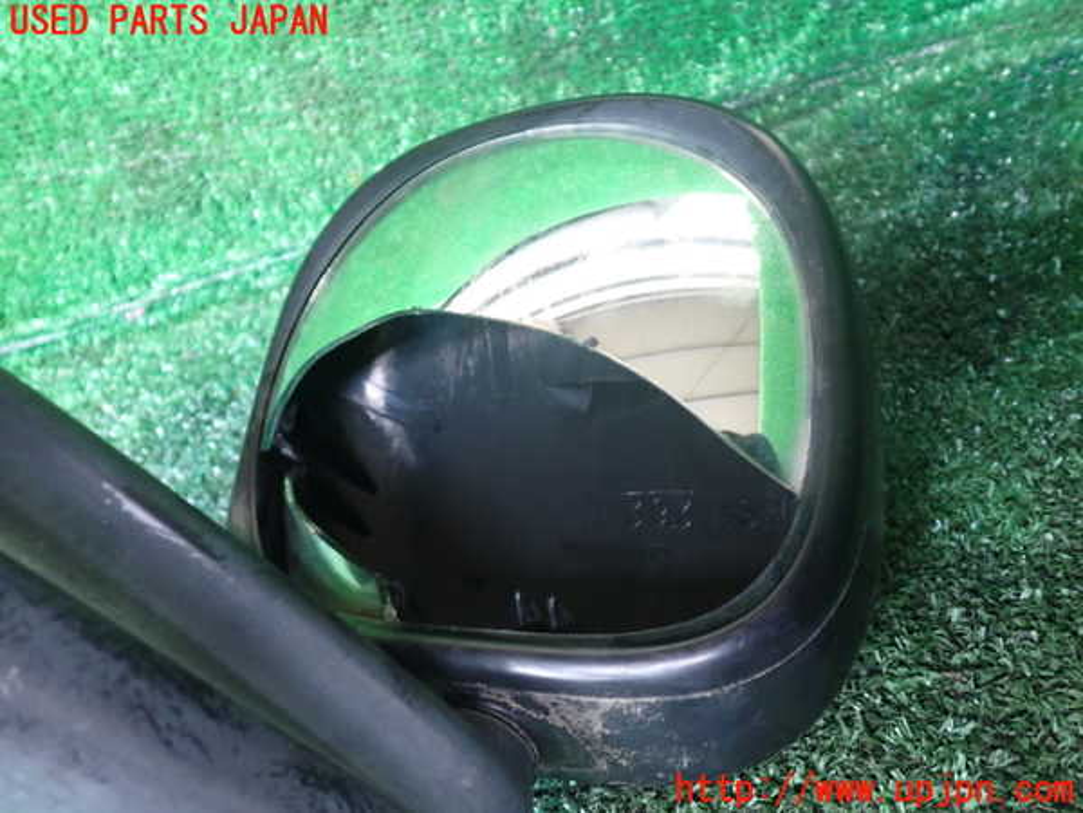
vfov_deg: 46.8
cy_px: 406
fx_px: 939
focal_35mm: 30
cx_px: 542
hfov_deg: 60.0
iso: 800
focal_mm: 5.4
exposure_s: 1/30
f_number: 2.3
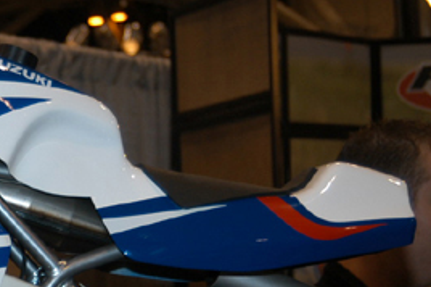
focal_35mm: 170
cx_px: -57
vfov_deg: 8.0
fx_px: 2036
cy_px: 269
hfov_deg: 11.9
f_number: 5
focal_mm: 45
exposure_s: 1/60
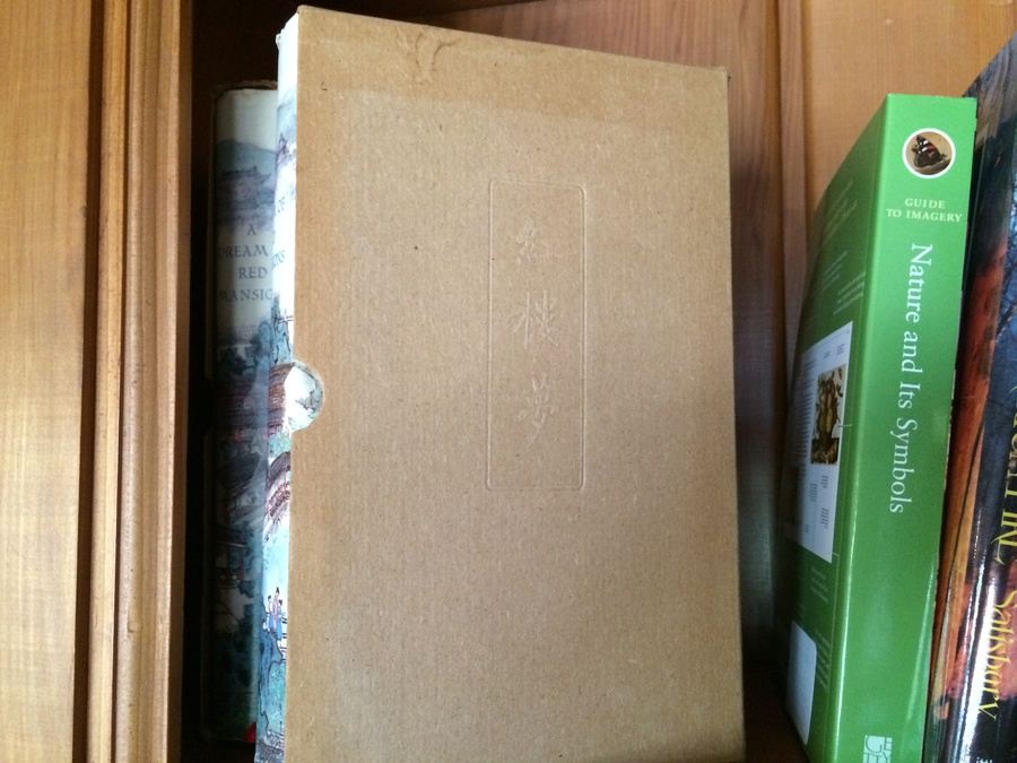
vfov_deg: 46.8
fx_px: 881
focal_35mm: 30
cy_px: 382
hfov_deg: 60.0
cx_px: 508
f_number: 2.2
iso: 320
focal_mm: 4.12
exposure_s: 1/30
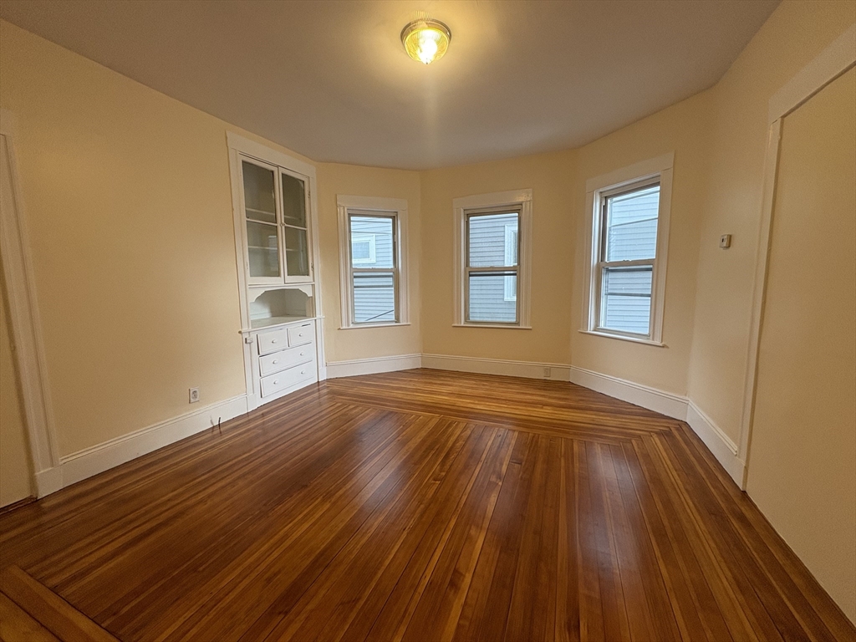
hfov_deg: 102.1
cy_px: 321
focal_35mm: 14
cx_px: 428
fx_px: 346
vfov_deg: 85.7
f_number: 2.2
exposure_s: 1/60
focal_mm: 2.22
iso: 125
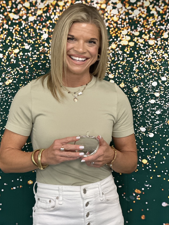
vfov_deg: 22.0
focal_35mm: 89
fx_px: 580
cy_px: 100
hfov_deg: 16.6
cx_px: 76
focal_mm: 9
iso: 320
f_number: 2.8
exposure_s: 1/40
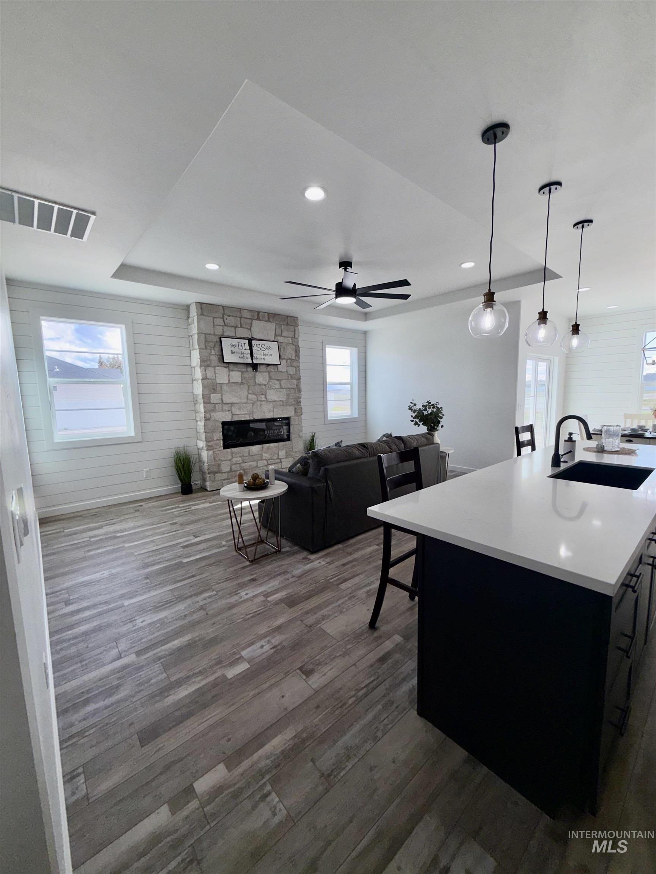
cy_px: 437
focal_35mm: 14
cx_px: 328
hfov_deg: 85.7
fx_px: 354
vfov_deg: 102.1
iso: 16
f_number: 2.2
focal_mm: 2.22
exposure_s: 1/183
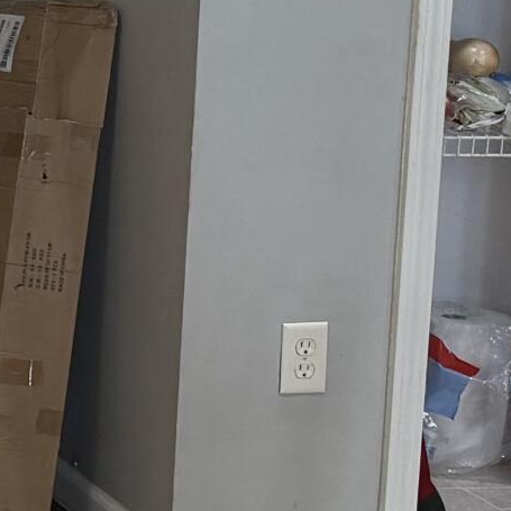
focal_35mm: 140
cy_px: 33
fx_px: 2338
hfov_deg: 9.8
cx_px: -969
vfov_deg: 12.4
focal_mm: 6.76
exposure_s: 1/60
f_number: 1.78
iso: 125
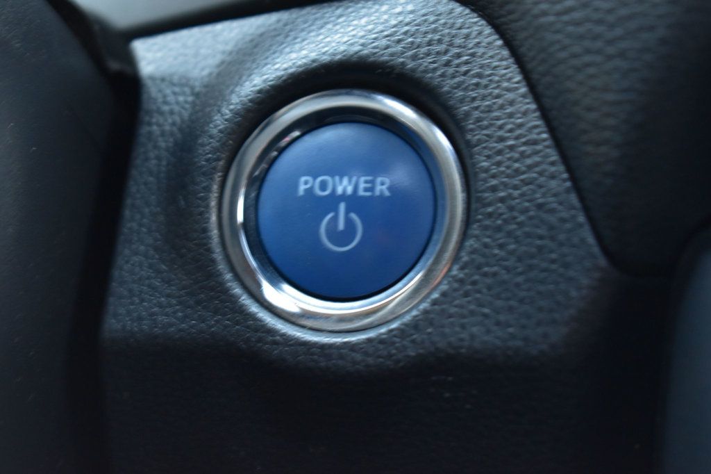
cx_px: 356
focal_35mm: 82
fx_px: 1629
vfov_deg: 16.5
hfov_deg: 24.6
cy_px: 237
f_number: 5.6
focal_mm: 55
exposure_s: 1/8
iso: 1600
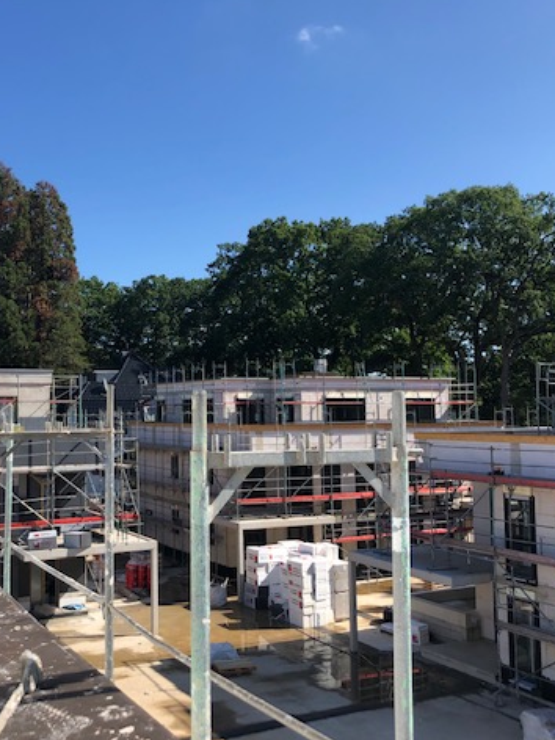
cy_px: 367
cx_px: 176
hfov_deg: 37.2
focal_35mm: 38
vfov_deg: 49.0
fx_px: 812
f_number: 1.8
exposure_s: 1/1600
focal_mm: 3.99
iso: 20
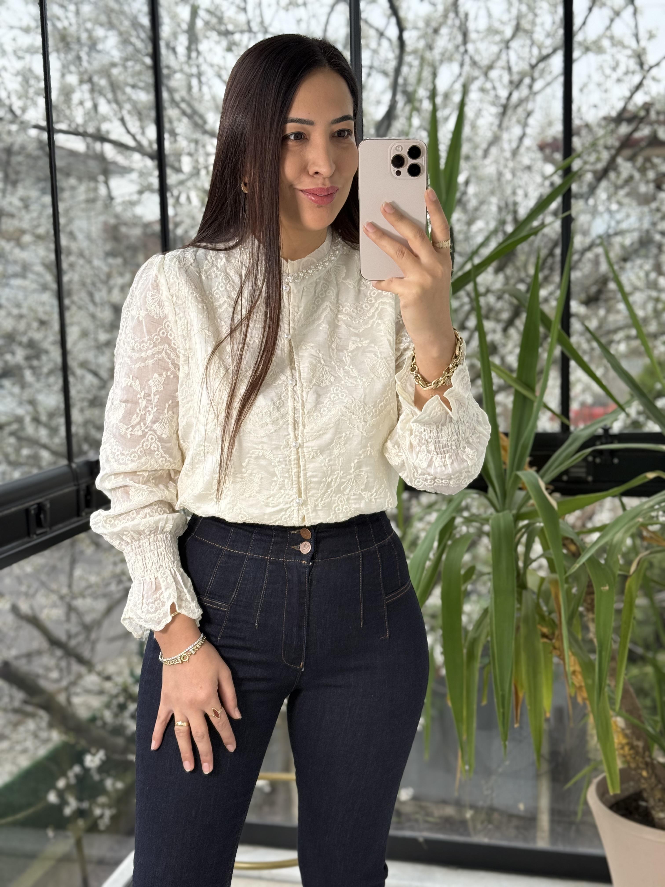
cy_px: 444
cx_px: 332
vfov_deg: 39.7
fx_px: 1229
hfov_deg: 30.3
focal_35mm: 48
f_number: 1.78
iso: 64
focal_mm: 6.76
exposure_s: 1/121
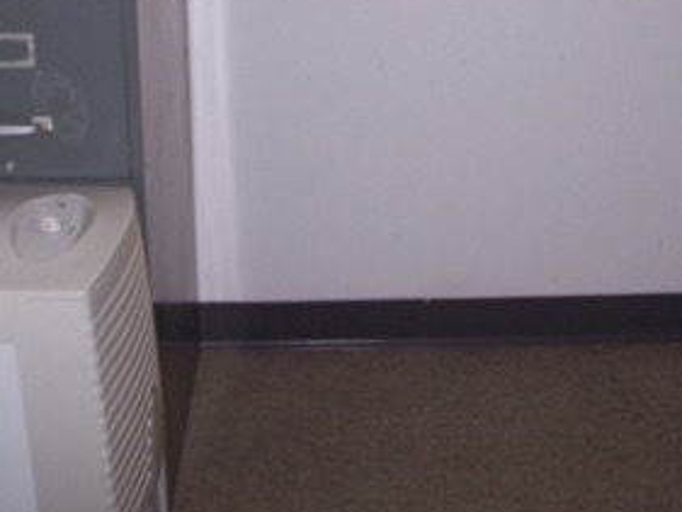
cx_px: 379
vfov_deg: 17.8
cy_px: 5
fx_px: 1597
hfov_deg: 24.1
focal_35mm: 81
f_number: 2.8
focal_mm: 6.3
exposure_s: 1/60
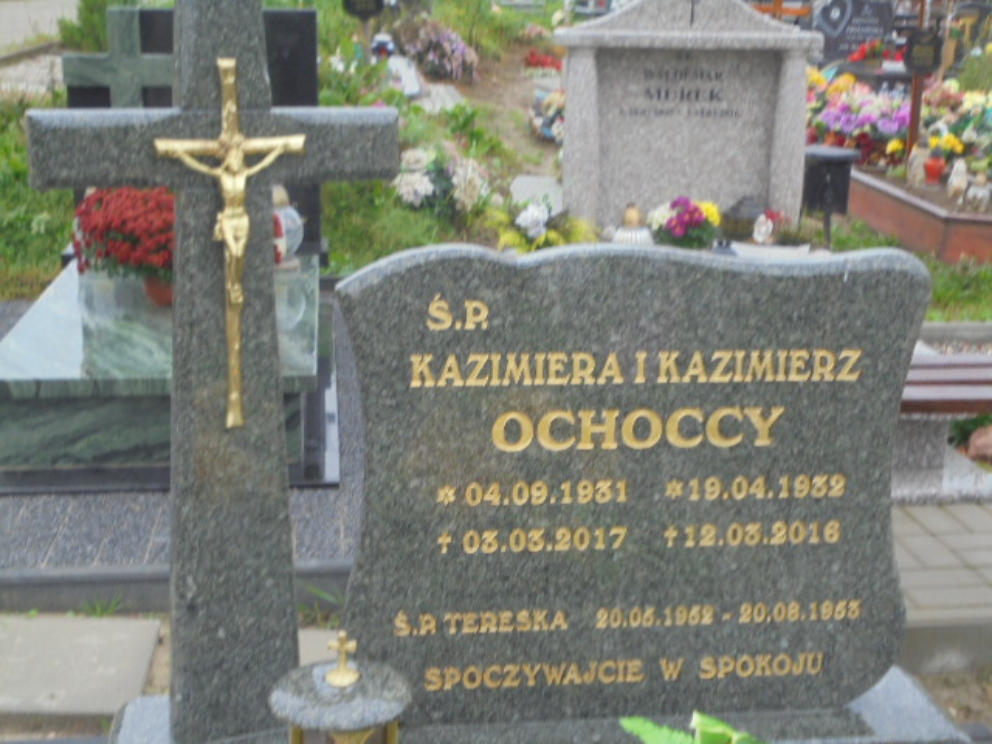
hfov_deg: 38.9
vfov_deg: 29.7
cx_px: 496
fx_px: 1404
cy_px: 372
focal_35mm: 49
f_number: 4.8
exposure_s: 1/30
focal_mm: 8.9
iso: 100
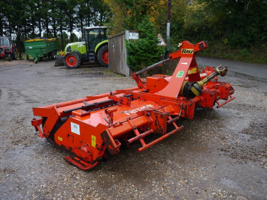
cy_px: 100
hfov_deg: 60.0
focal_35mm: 30
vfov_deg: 46.8
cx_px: 134
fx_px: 231
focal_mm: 15
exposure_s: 1/100
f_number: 3.5
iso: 160
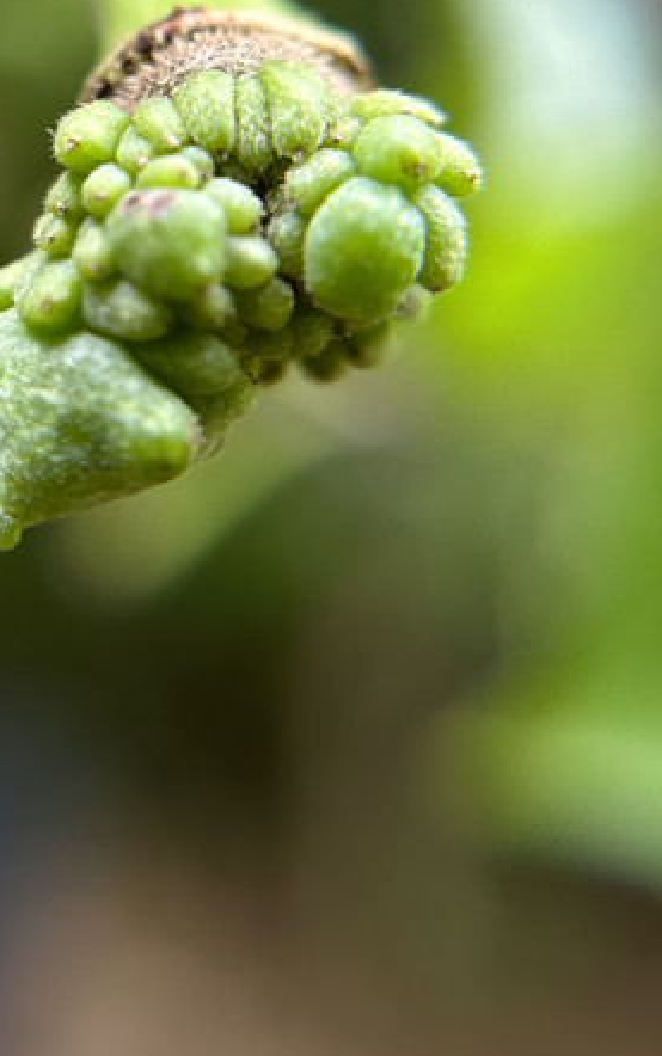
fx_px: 1325
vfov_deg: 41.4
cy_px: 194
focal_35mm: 46
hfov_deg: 27.4
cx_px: 119
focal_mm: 6.86
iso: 125
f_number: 1.78
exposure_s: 1/121
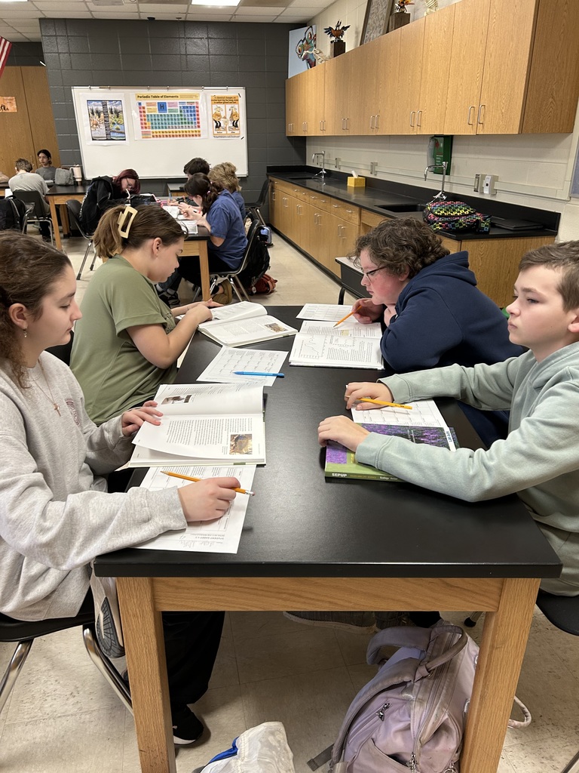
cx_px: 290
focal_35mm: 26
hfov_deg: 53.1
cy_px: 386
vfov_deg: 67.3
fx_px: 580
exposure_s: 1/60
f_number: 1.5
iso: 125
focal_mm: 5.7
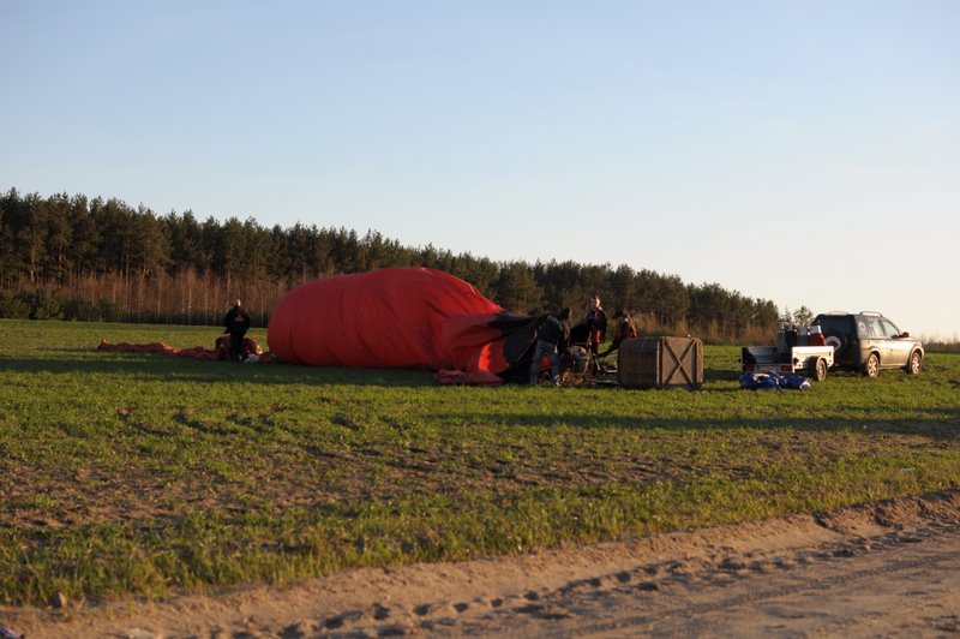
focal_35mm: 52
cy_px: 320
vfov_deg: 25.7
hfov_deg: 37.9
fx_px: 1399
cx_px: 480
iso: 200
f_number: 4
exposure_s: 1/1000
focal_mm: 35
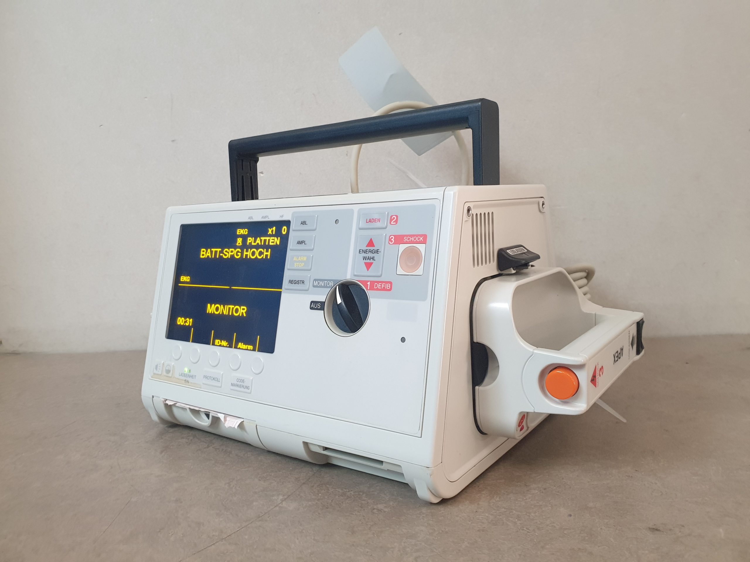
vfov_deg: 53.1
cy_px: 281
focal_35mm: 26
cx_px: 375
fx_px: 563
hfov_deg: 67.3
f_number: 2.4
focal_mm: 4.3
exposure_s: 1/50
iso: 320
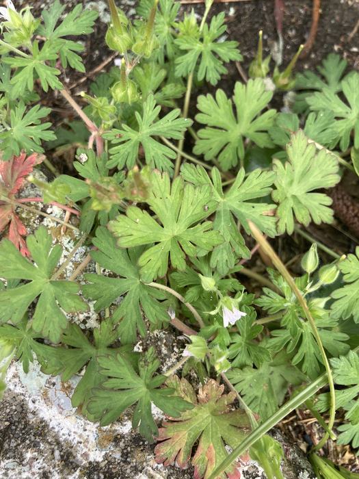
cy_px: 240
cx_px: 180
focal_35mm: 28
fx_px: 387
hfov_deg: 49.7
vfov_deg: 63.4
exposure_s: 1/389
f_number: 1.8
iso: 20
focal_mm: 3.99
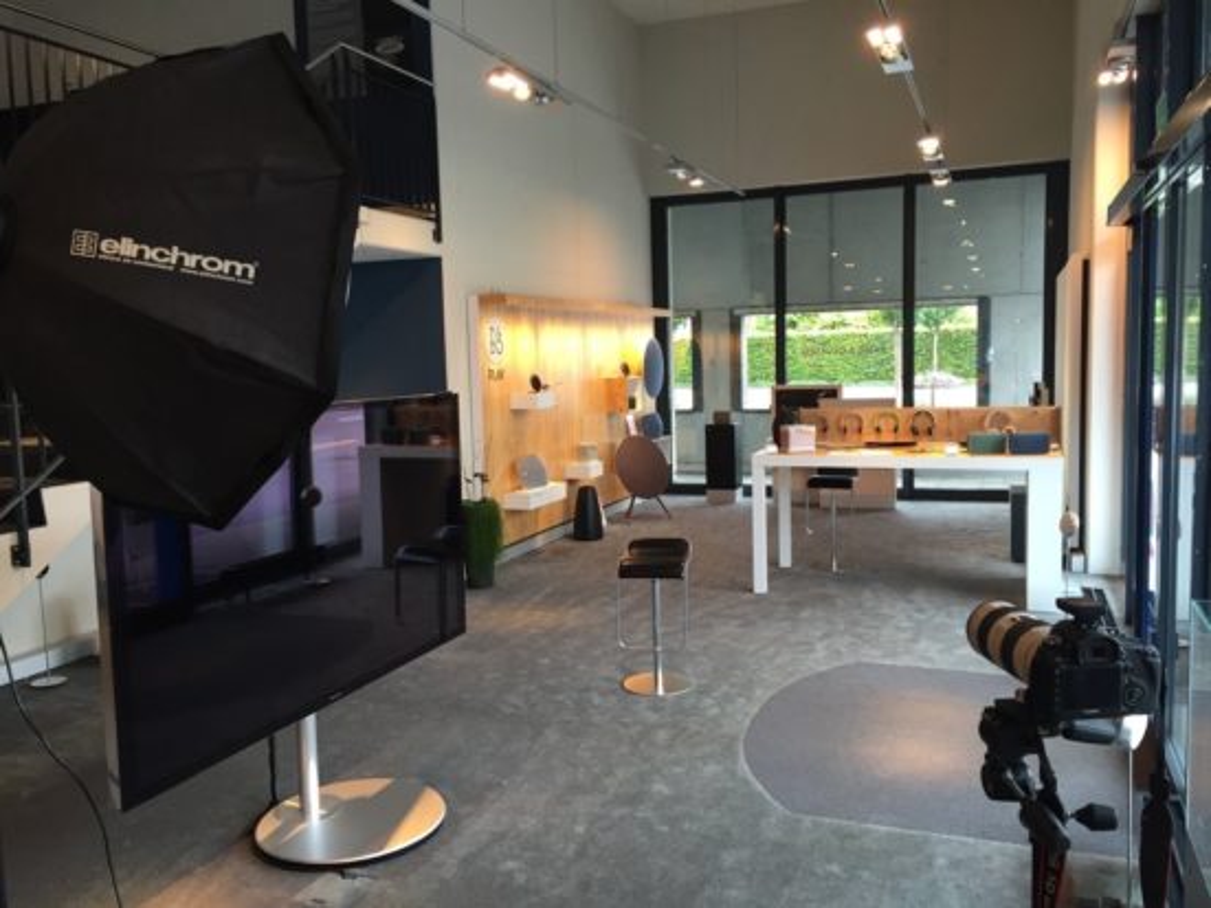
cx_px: 606
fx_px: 1014
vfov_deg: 48.2
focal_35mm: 29
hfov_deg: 61.7
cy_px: 454
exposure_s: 1/33
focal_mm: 4.15
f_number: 2.2
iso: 50
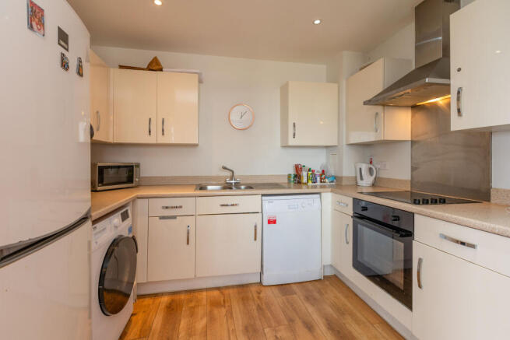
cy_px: 170
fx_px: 227
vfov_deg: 73.8
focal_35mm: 16
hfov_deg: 96.7
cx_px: 255
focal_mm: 16
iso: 320
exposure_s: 1/15
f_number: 8
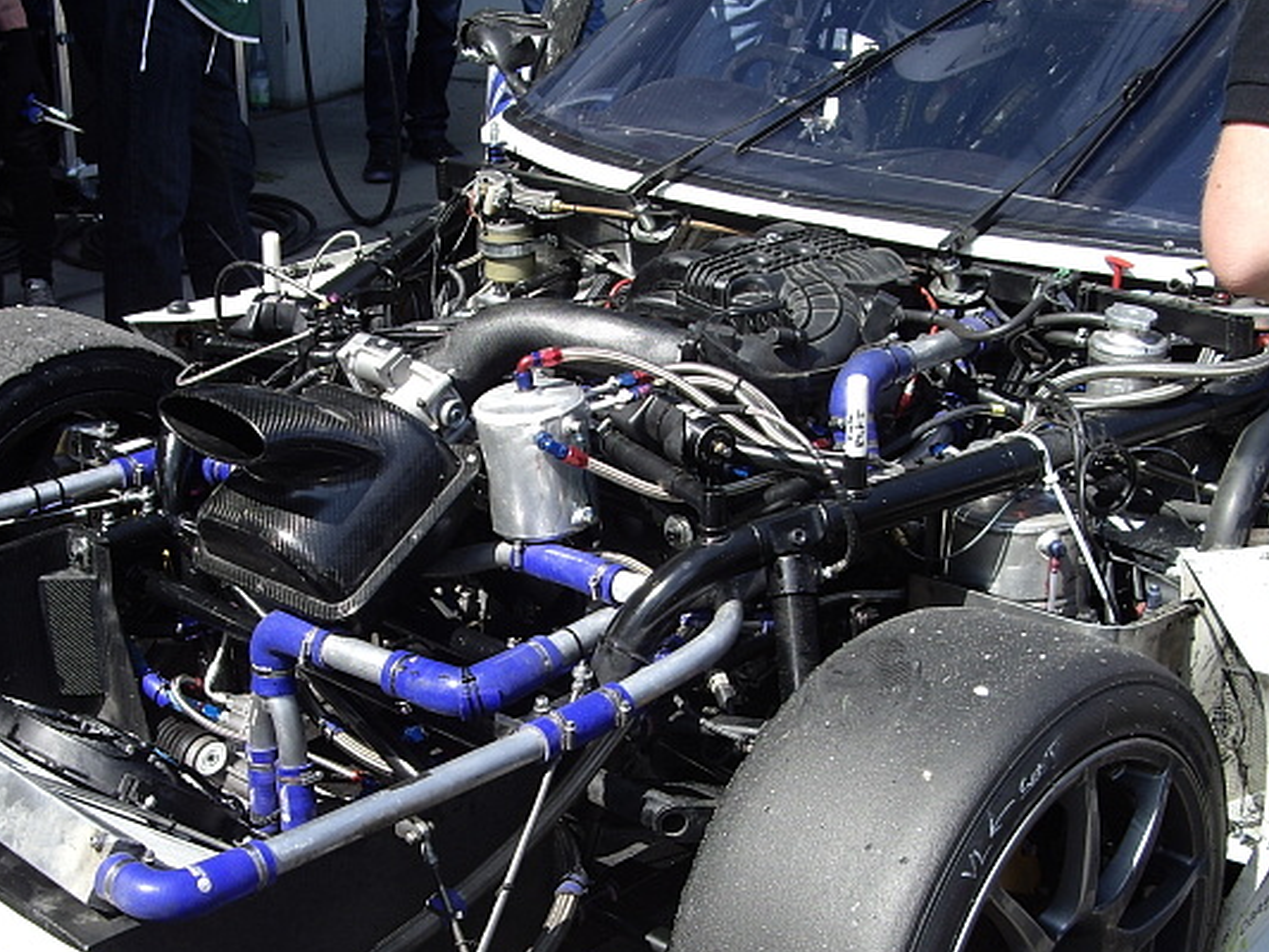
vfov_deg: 25.5
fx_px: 2090
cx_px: 543
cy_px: 650
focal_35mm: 57
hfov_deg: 33.7
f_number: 2.8
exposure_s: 1/400
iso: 50
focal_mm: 7.9
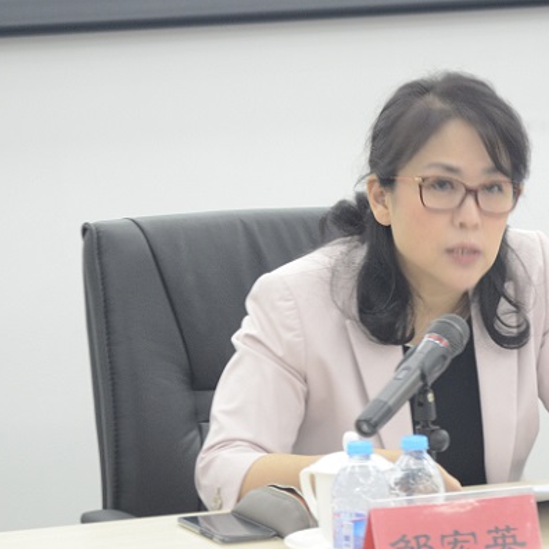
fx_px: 3636
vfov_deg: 8.6
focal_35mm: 203
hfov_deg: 8.6
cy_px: 274
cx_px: 402
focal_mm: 105
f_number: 5.6
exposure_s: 1/8
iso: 1000
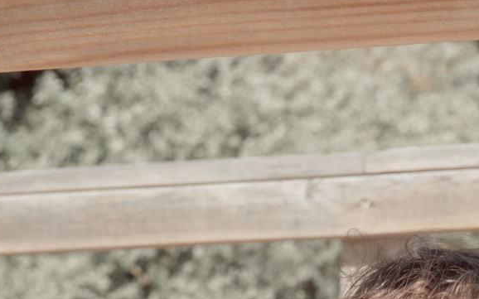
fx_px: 2897
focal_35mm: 222
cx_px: 486
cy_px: 702
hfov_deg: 9.4
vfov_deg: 5.7
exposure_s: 1/200
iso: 100
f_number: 9
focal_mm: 70
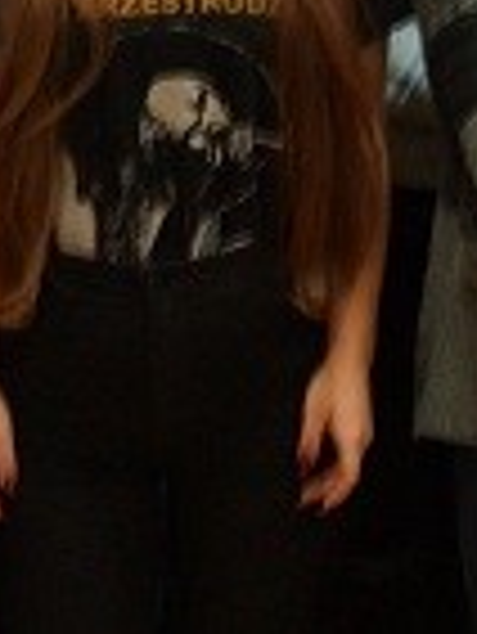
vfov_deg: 5.9
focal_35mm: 335
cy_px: -252
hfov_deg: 4.3
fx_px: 6146
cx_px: 1156
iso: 1600
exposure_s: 1/80
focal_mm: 55
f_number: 5.6
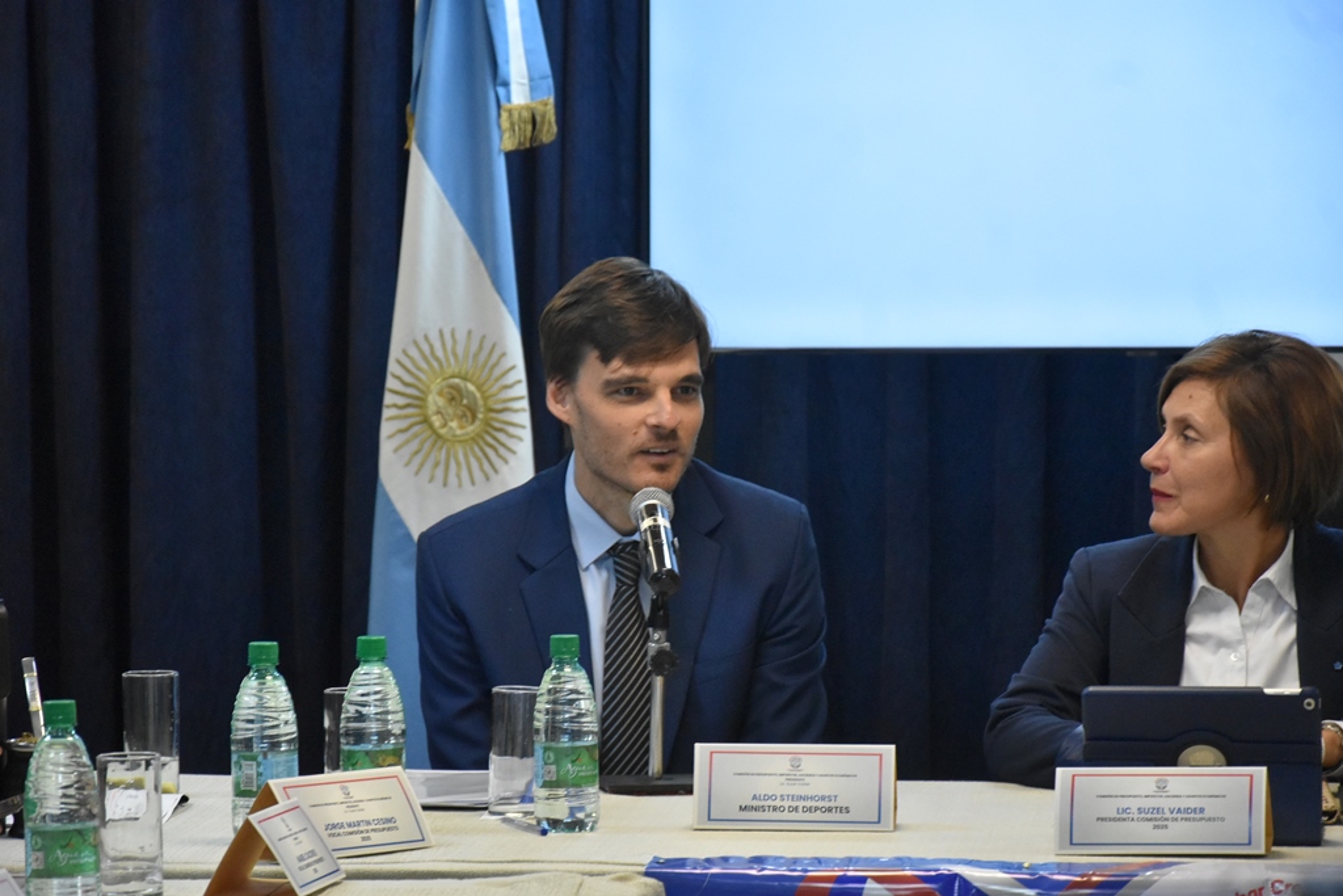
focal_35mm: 158
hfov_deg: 13.0
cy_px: 448
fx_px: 5876
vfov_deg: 8.7
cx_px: 672
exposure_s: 1/250
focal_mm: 105
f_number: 5.6
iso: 3600
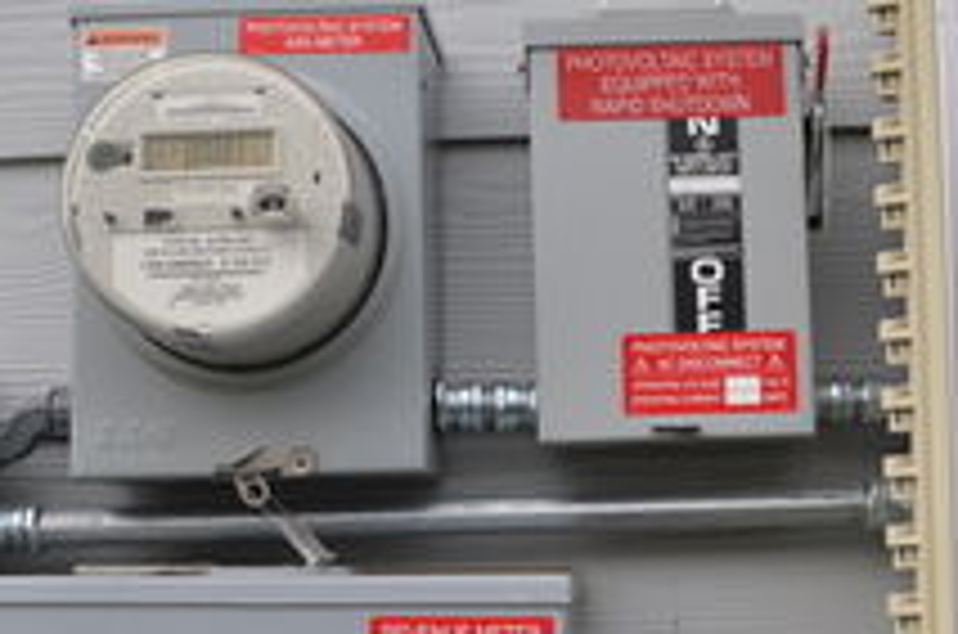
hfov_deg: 30.8
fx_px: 1726
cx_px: 643
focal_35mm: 65
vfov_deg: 20.7
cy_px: 477
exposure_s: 1/250
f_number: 8
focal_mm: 18
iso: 200
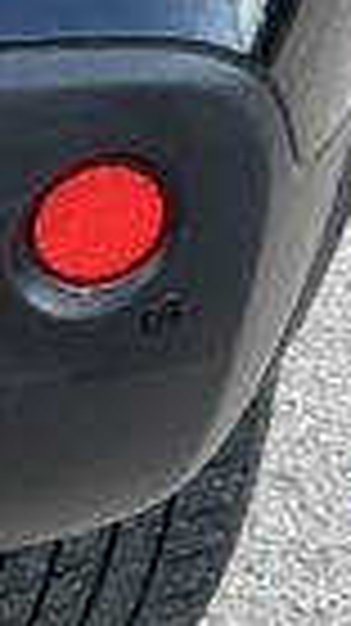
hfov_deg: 6.4
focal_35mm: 150
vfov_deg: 14.0
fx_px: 2486
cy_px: -63
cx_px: -1094
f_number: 1.78
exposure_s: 1/255
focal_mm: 6.86
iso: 80
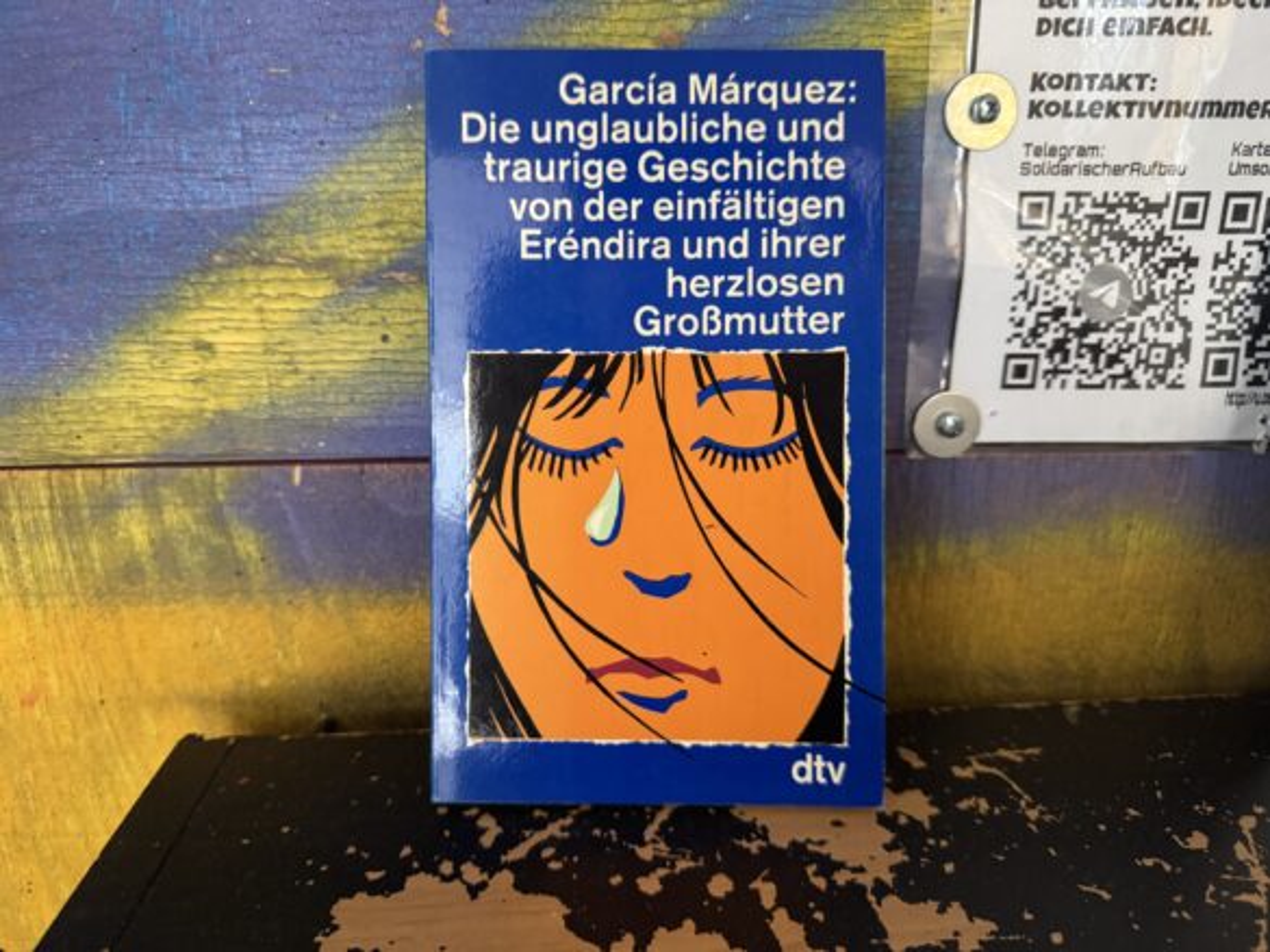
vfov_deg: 56.8
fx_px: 881
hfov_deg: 71.6
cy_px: 476
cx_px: 635
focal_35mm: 24
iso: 640
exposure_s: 1/50
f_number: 1.78
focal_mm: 6.76
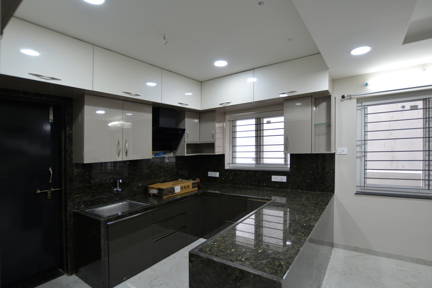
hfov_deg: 100.4
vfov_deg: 77.3
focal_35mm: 15
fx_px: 180
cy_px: 144
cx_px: 216
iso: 400
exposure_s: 1/60
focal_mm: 10
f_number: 4
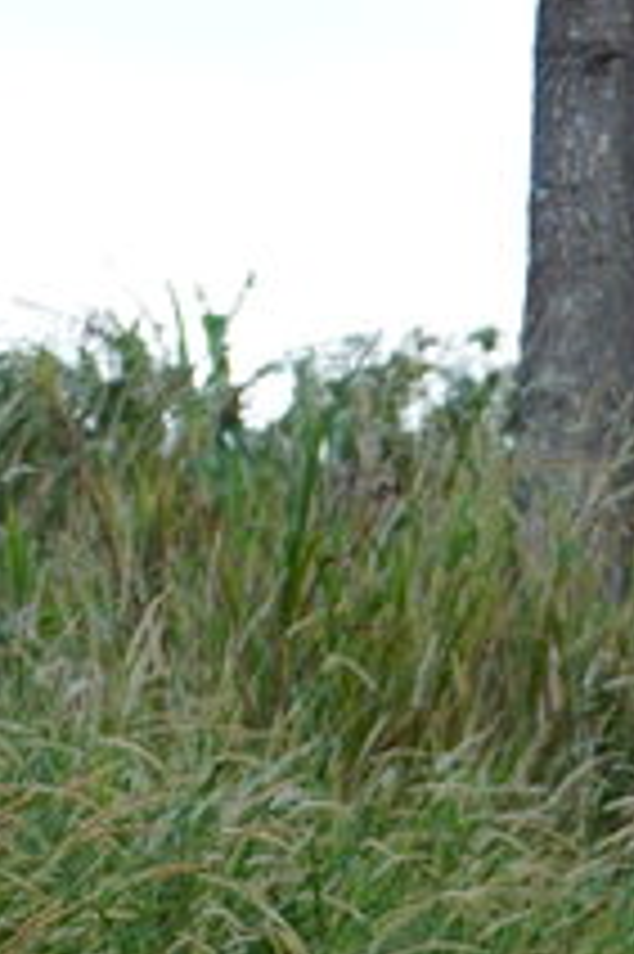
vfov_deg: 5.2
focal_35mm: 395
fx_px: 10451
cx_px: 1077
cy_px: 1717
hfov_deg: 3.5
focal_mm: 70
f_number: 2.8
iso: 400
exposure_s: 1/640
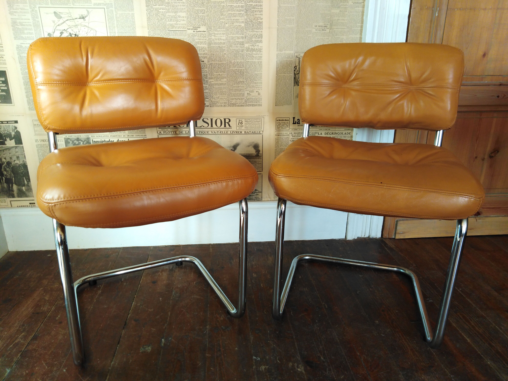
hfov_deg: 69.4
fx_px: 367
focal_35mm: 25
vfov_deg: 54.9
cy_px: 190
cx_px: 254
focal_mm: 3.46
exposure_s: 1/30
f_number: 2.2
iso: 147
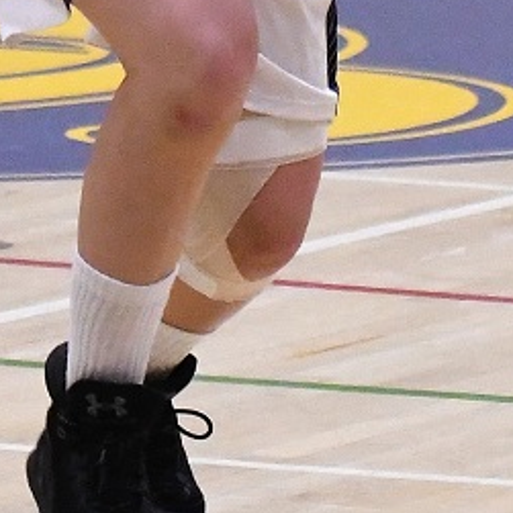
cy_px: -169
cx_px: -234
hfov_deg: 4.0
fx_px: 7344
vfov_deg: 4.0
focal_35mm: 438
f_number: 2.8
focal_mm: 70
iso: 5000
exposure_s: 1/1000
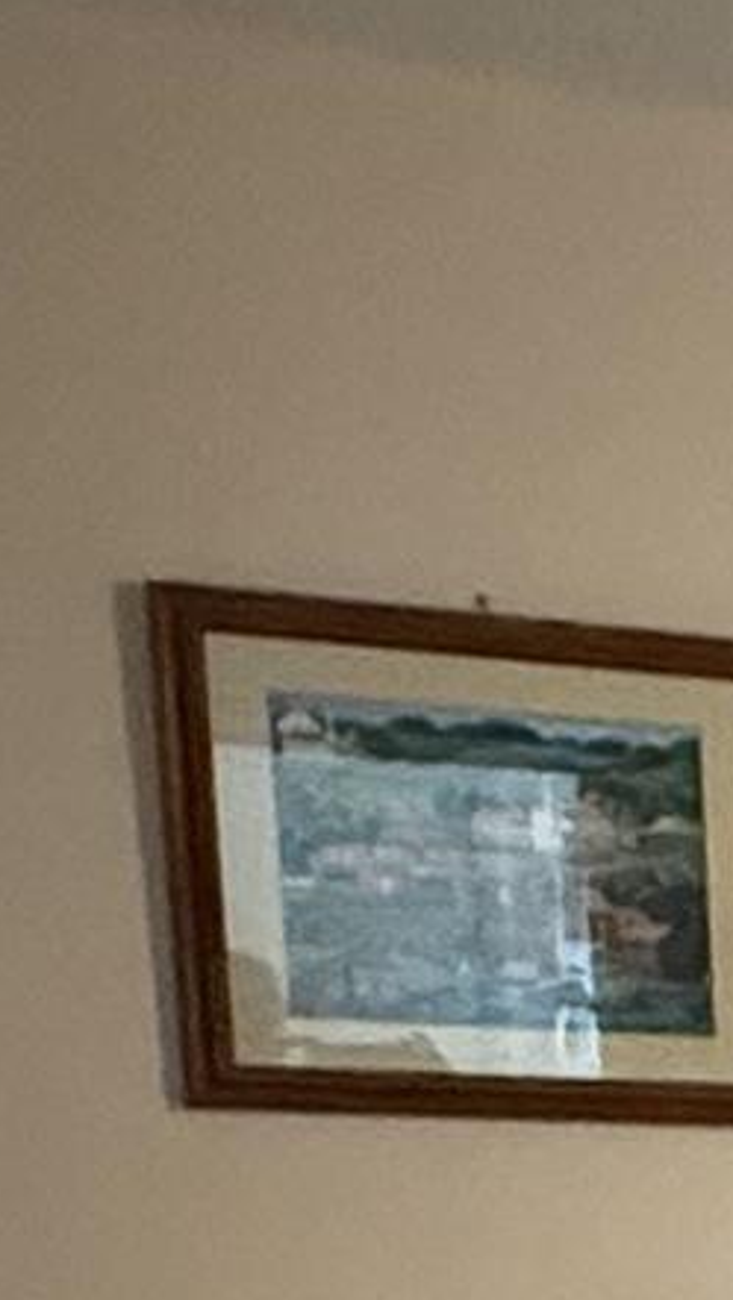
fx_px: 3658
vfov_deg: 18.6
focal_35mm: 106
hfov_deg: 8.3
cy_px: 1753
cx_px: 2638
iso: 1000
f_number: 2.2
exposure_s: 1/40
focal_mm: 2.22
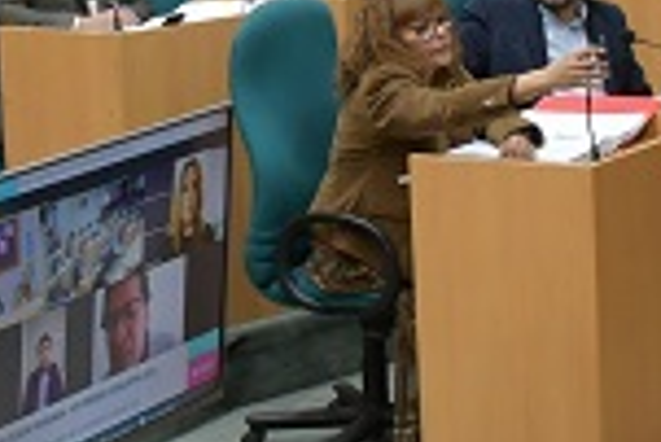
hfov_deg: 14.3
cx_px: 320
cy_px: 155
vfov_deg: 9.6
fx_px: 2628
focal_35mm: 143
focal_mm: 18
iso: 1250
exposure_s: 1/160
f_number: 6.3
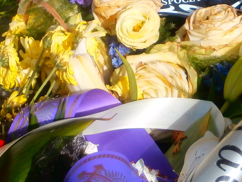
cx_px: 194
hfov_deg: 11.7
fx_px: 1174
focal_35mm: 168
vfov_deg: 8.7
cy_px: -81
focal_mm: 10.11
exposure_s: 1/500
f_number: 4.5
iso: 100
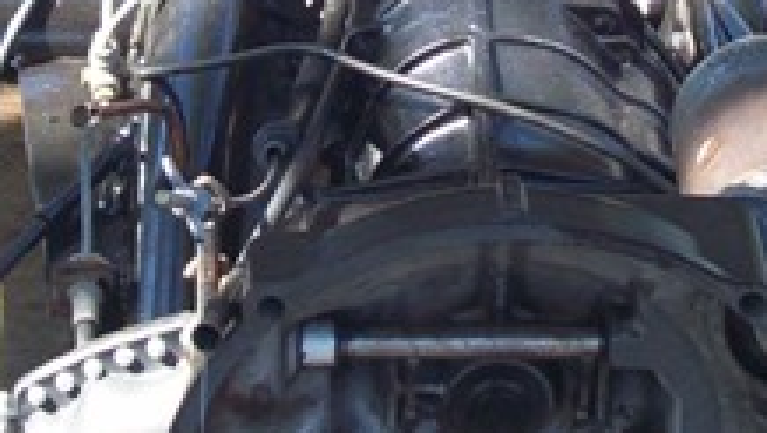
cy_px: -95
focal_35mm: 180
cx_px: 493
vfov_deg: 6.7
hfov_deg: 11.9
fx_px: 3663
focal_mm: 7.6
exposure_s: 1/85.4
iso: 80
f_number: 3
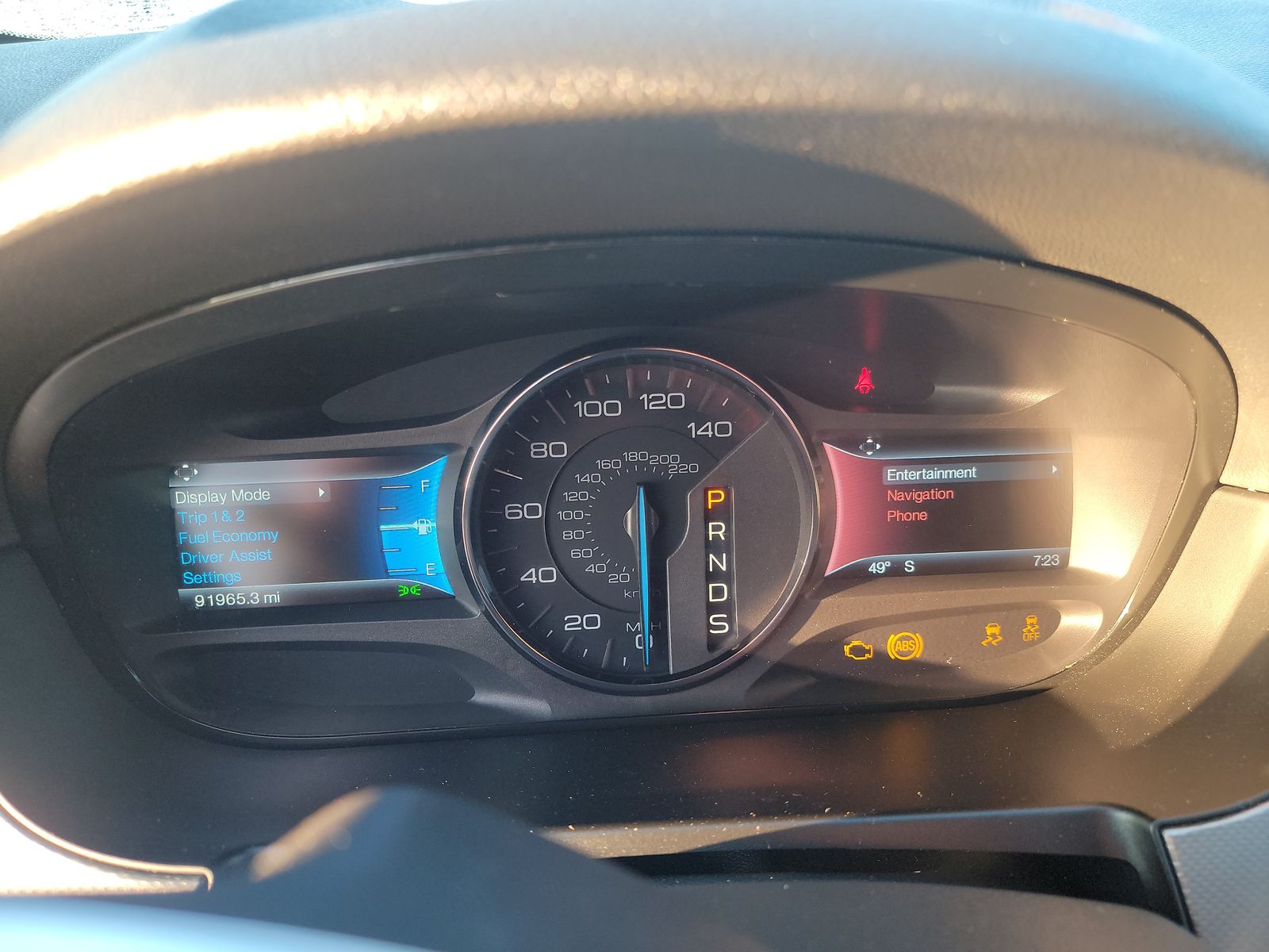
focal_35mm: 24
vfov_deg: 56.8
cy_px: 476
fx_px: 880
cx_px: 634
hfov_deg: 71.6
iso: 264
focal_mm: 6.7
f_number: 1.8
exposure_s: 1/59
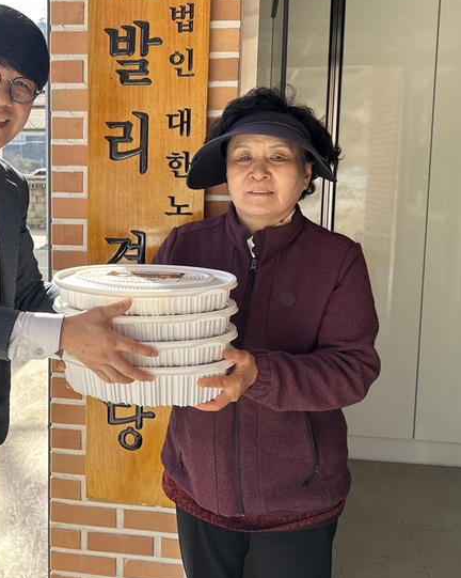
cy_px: 243
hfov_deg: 37.2
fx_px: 666
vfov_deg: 46.7
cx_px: 110
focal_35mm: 39
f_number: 1.78
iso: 80
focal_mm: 6.86
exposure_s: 1/971
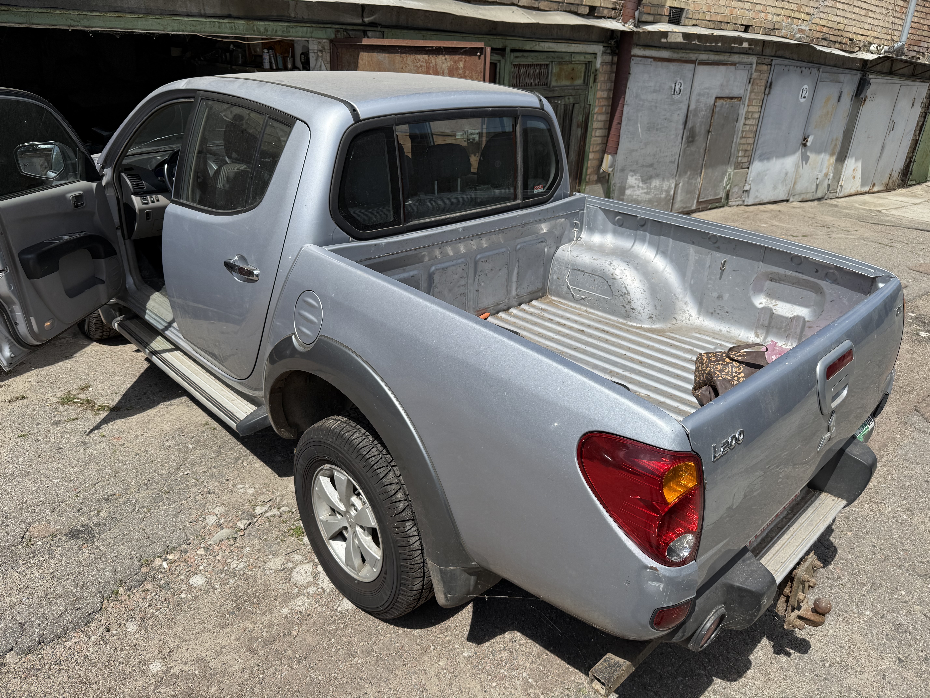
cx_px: 465
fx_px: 645
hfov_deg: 71.6
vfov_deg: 56.8
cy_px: 349
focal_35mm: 24
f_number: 1.78
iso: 80
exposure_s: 1/4975
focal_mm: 6.76
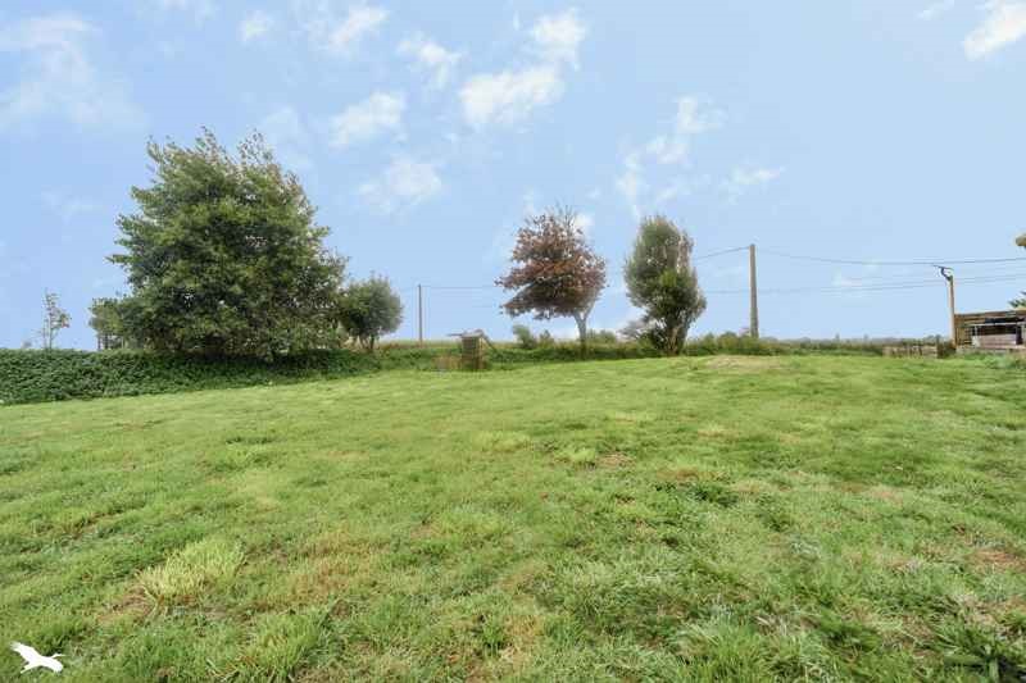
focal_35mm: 16
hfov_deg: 96.7
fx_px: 456
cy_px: 342
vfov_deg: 73.7
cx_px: 513
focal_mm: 16
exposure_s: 1/2000
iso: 800
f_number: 8
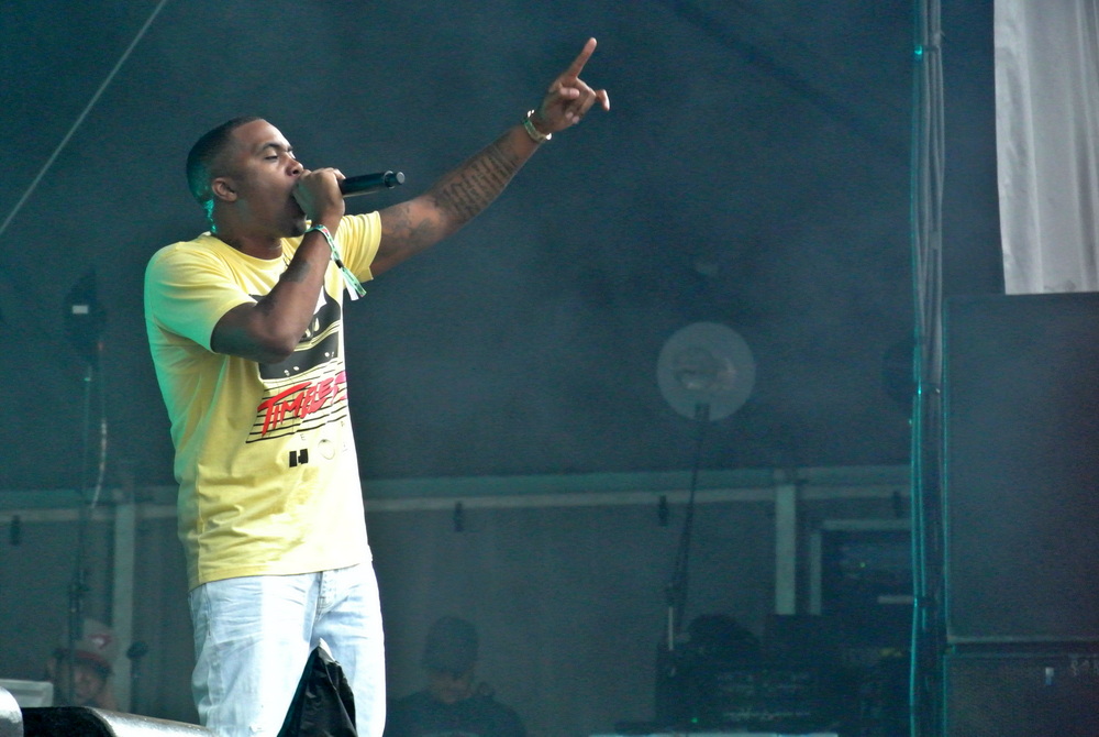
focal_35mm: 297
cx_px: 550
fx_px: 9080
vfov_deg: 4.6
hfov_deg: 6.9
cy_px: 368
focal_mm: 110
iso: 2500
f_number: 5.6
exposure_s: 1/60
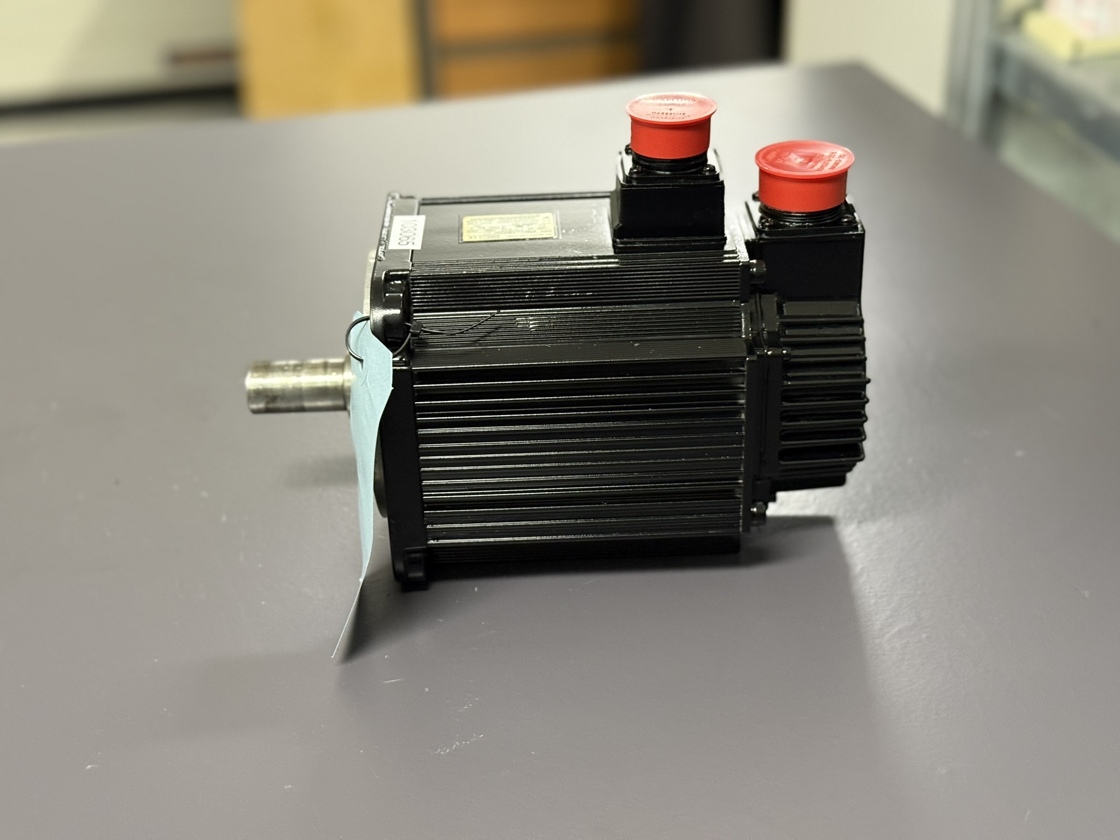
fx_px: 1553
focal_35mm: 48
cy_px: 420
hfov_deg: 39.7
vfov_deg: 30.3
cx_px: 560
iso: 320
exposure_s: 1/33
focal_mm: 6.76
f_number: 1.78
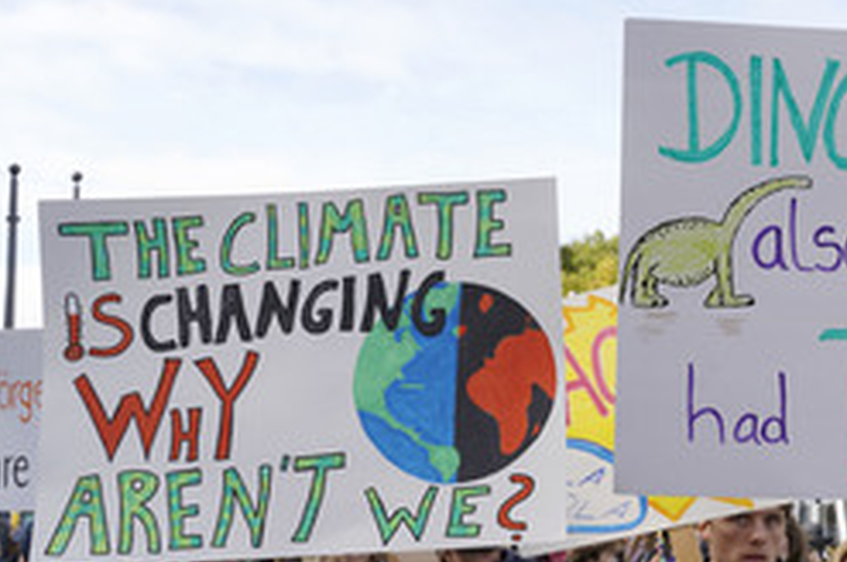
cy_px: 343
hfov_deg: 36.3
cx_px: 681
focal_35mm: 53
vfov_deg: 25.4
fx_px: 1245
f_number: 9
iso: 160
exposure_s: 1/160
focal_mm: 29
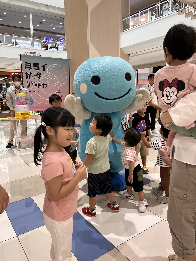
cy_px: 130
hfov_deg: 53.1
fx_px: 196
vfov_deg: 67.3
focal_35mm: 26
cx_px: 98
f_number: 1.6
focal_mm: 5.1
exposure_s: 1/120
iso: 125
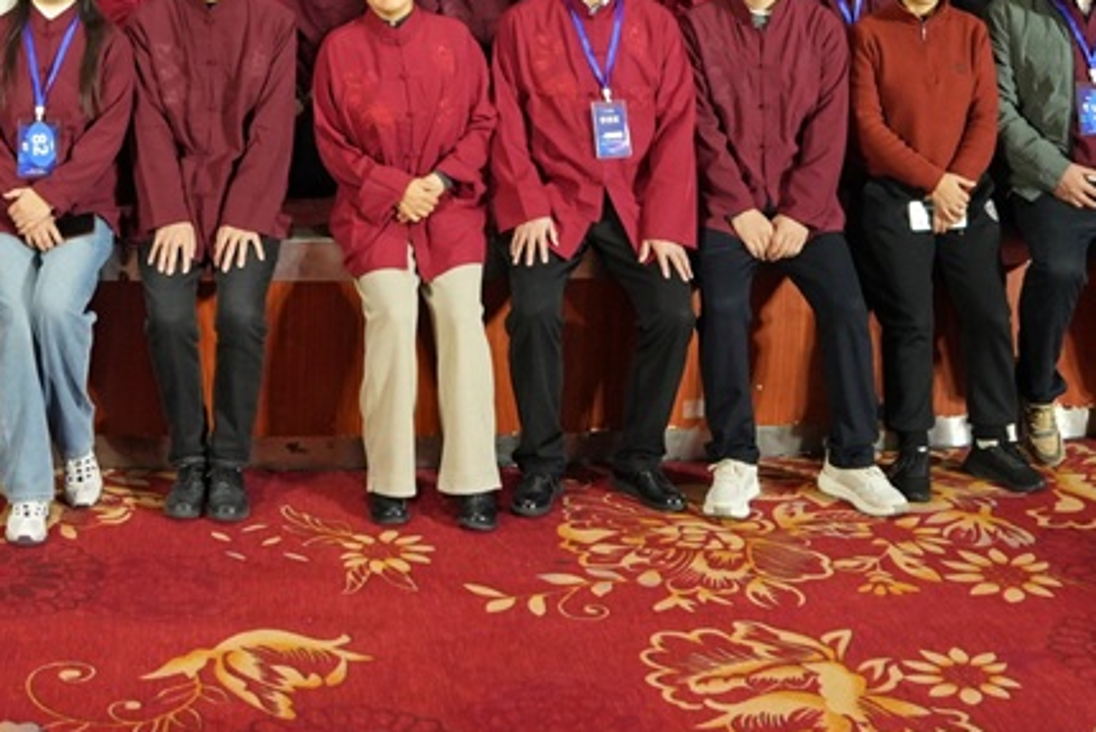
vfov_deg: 19.0
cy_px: -181
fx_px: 2040
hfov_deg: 29.5
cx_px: 252
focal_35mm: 67
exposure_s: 1/200
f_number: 5.6
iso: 2500
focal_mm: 24
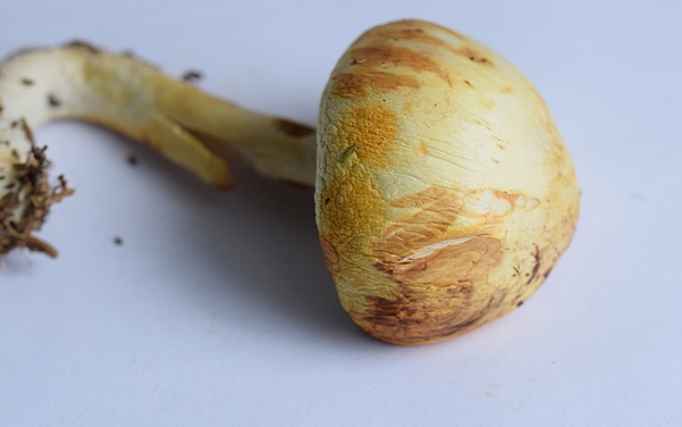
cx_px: 284
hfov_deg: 17.1
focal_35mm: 122
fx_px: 2268
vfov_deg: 10.7
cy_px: 163
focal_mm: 60
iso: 400
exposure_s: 1/125
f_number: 8
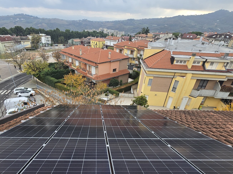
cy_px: 109
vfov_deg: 65.0
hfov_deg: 81.2
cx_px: 99
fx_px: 135
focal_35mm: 20
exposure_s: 1/185
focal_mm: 1.7
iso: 25
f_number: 2.2
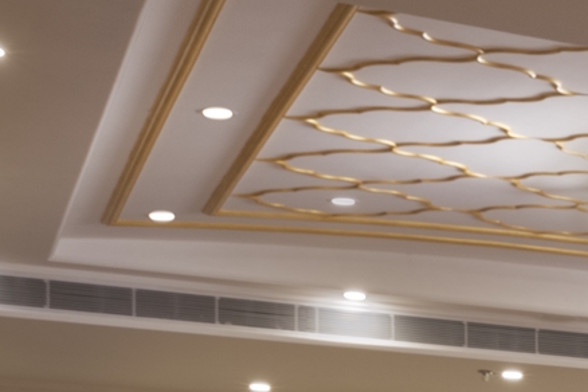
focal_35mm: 130
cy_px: 683
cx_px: 1847
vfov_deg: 10.0
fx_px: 2123
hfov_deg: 10.4
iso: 100
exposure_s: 1
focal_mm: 19
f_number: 10
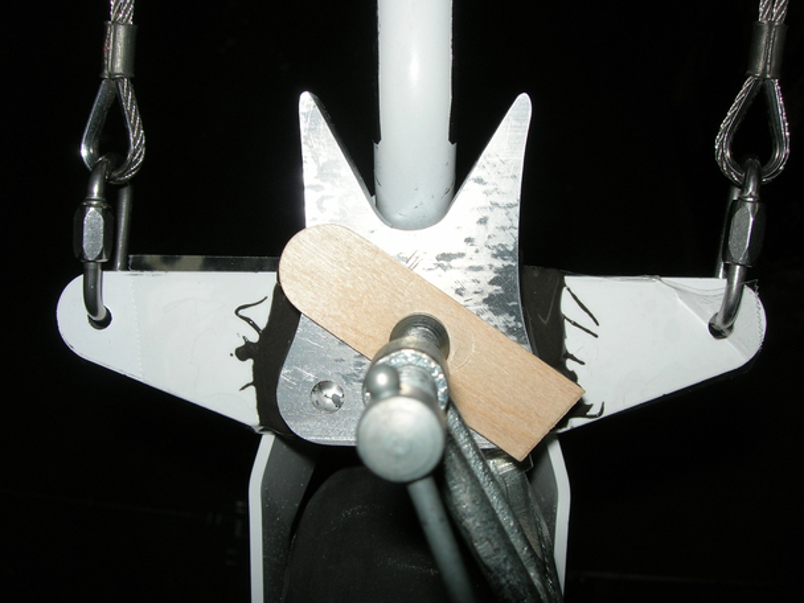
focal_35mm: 40
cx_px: 406
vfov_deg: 36.0
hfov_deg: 46.8
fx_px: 929
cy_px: 307
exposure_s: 1/60.1
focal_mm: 7.8
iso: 64
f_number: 4.8
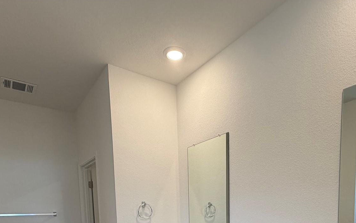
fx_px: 262
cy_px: 241
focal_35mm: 27
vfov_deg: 38.6
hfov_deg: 68.1
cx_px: 200
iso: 200
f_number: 2.2
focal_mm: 2.22
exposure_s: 1/120
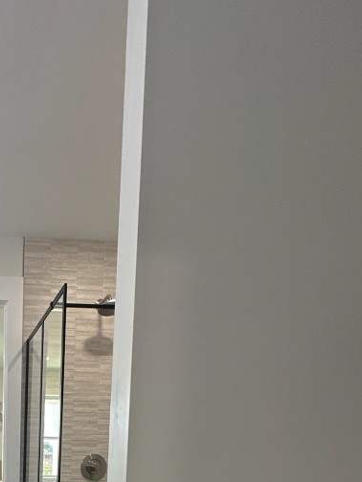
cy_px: 502
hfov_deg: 40.2
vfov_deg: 47.5
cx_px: -11
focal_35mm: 30
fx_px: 418
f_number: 2.2
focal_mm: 2.22
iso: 125
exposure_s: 1/120
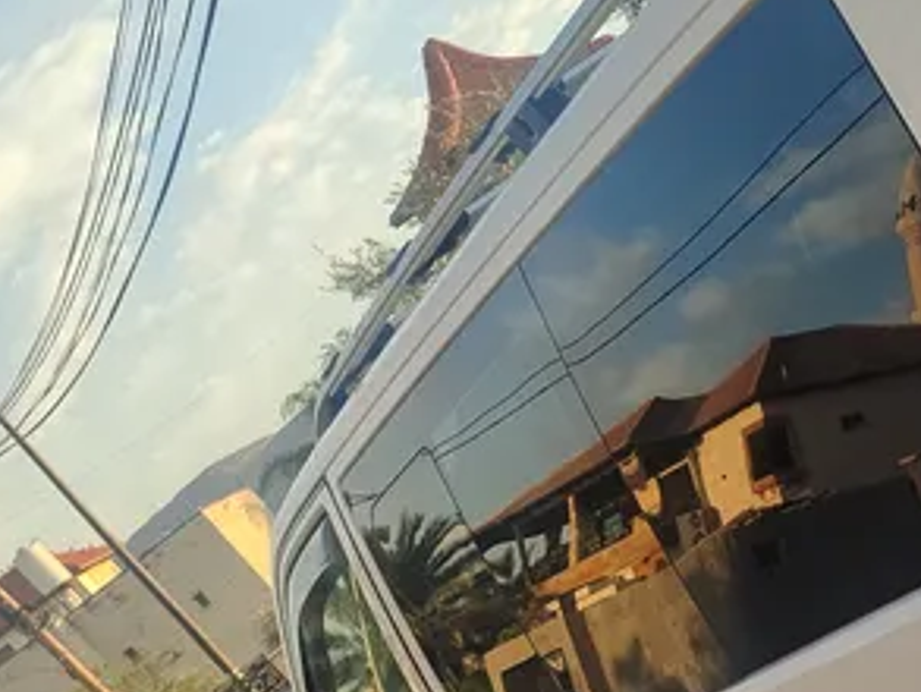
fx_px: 2183
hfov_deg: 21.4
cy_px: 525
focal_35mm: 82
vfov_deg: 17.9
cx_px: 1216
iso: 50
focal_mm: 5.95
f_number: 1.89
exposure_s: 1/237
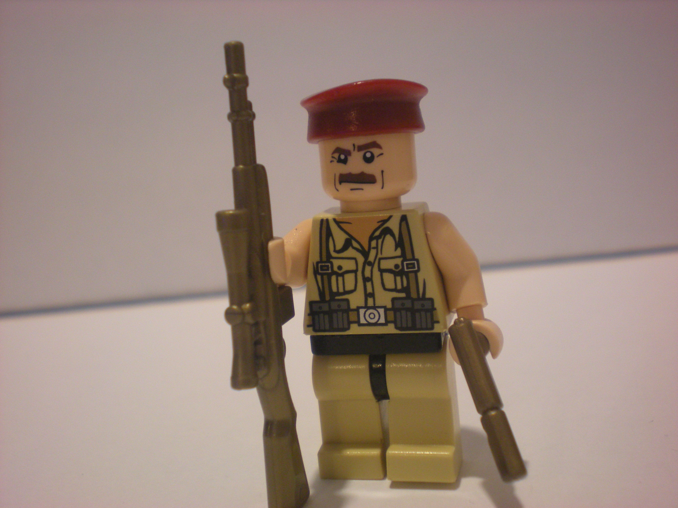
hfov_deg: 42.9
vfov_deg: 32.9
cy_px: 254
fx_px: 862
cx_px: 339
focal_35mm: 44
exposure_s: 1/8
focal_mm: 7.4
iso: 205
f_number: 3.5
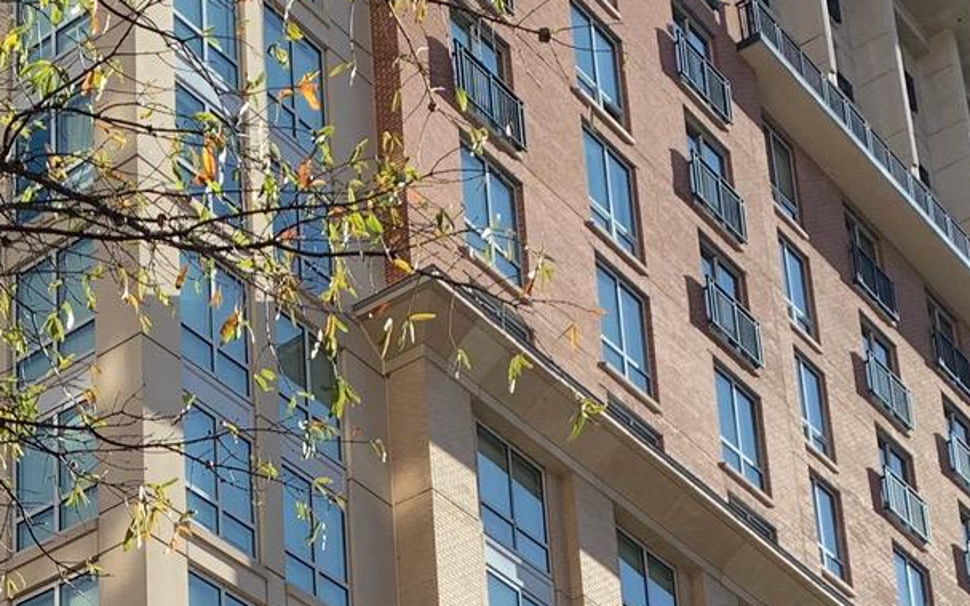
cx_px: 201
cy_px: 999
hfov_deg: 22.0
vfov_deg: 13.0
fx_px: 2458
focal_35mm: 93
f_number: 1.8
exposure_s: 1/1054
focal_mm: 4.25
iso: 25
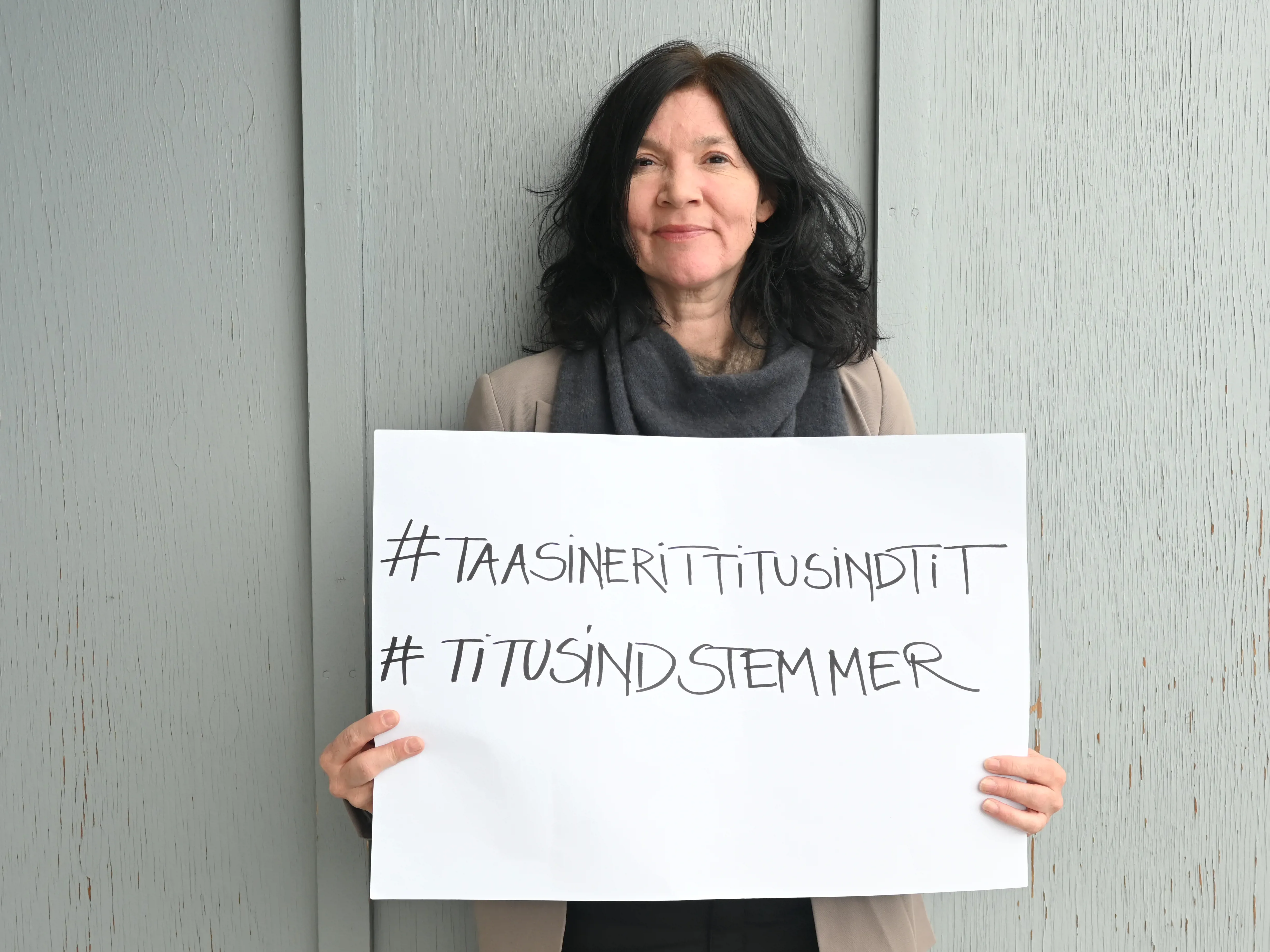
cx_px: 698
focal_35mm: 46
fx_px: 1688
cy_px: 479
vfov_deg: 31.5
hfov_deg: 41.2
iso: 200
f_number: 5
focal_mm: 28
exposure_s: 1/250
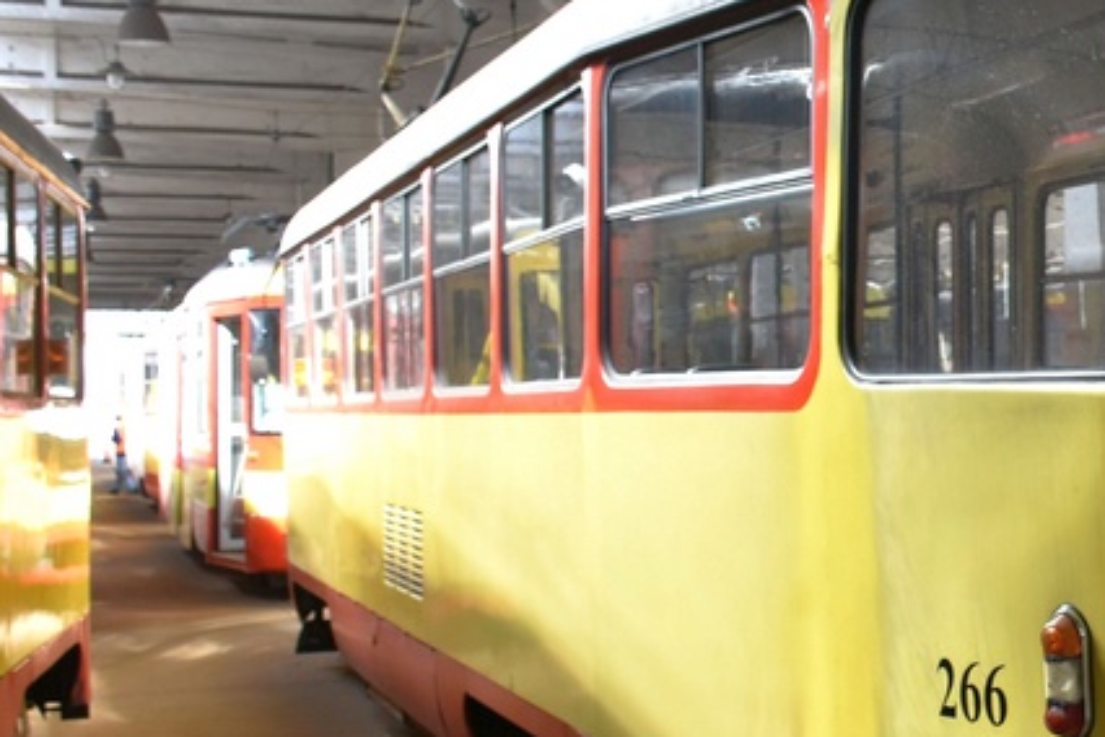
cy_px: 392
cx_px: 1307
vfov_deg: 17.9
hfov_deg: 24.3
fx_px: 2333
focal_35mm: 76
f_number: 5.6
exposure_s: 1/125
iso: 640
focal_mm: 18
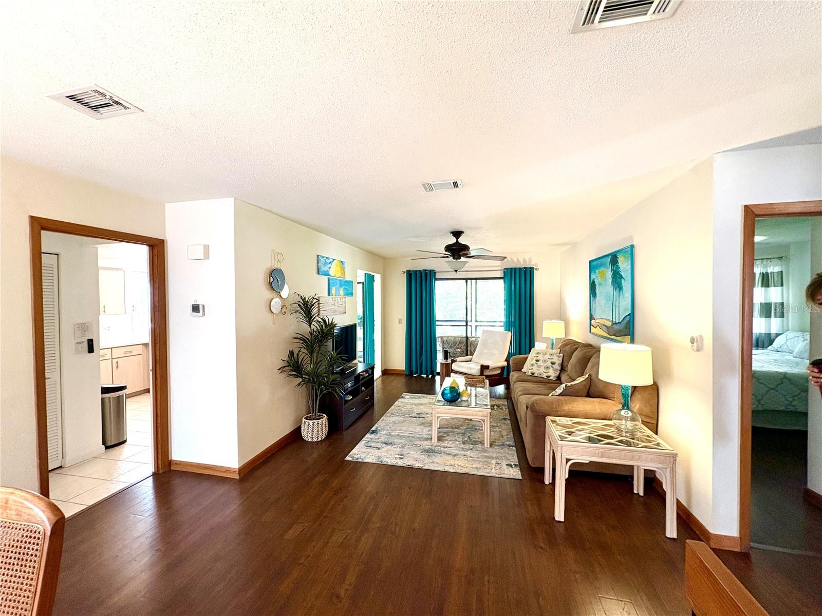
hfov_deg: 102.1
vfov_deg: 85.7
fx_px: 332
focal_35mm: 14
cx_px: 411
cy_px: 308
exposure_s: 1/60
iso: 320
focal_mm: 2.22
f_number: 2.2
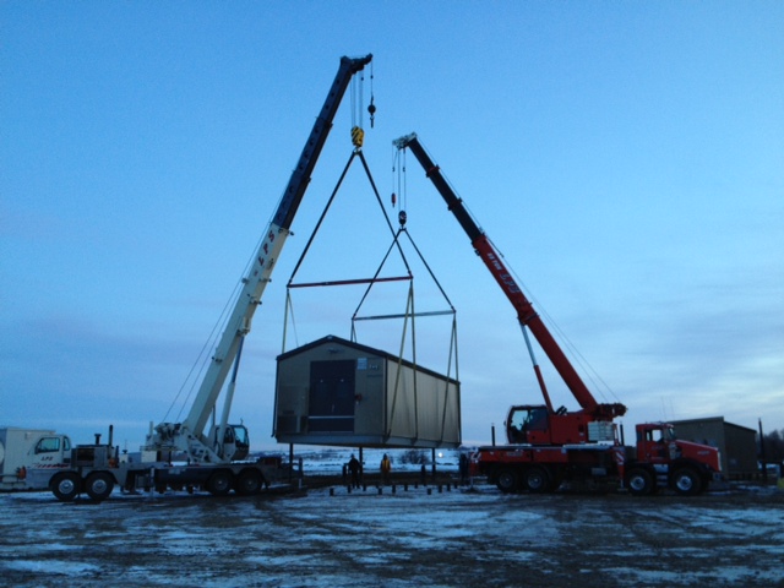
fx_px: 793
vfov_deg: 40.7
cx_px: 392
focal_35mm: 35
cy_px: 294
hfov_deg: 52.6
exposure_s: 1/30
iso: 50
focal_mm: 4.28
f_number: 2.4
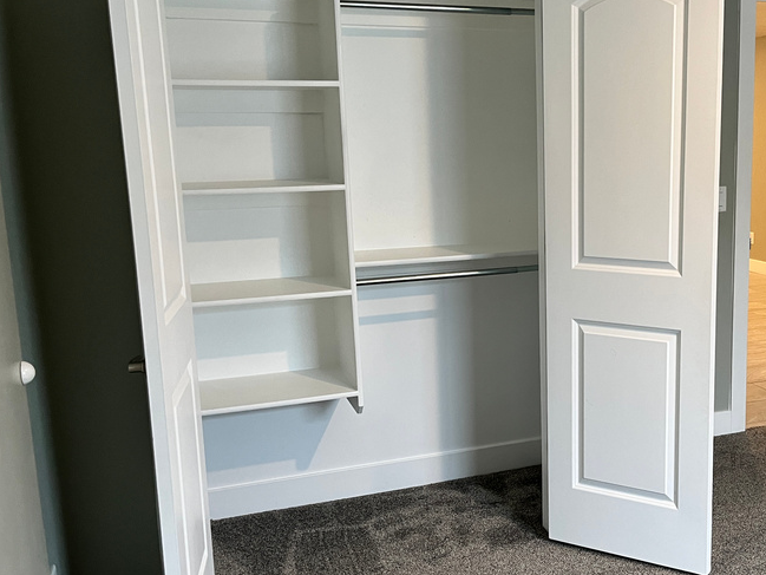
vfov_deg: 35.1
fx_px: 907
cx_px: 572
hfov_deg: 44.3
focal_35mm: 41
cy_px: 298
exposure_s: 1/60
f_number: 1.6
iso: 125
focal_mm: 5.1
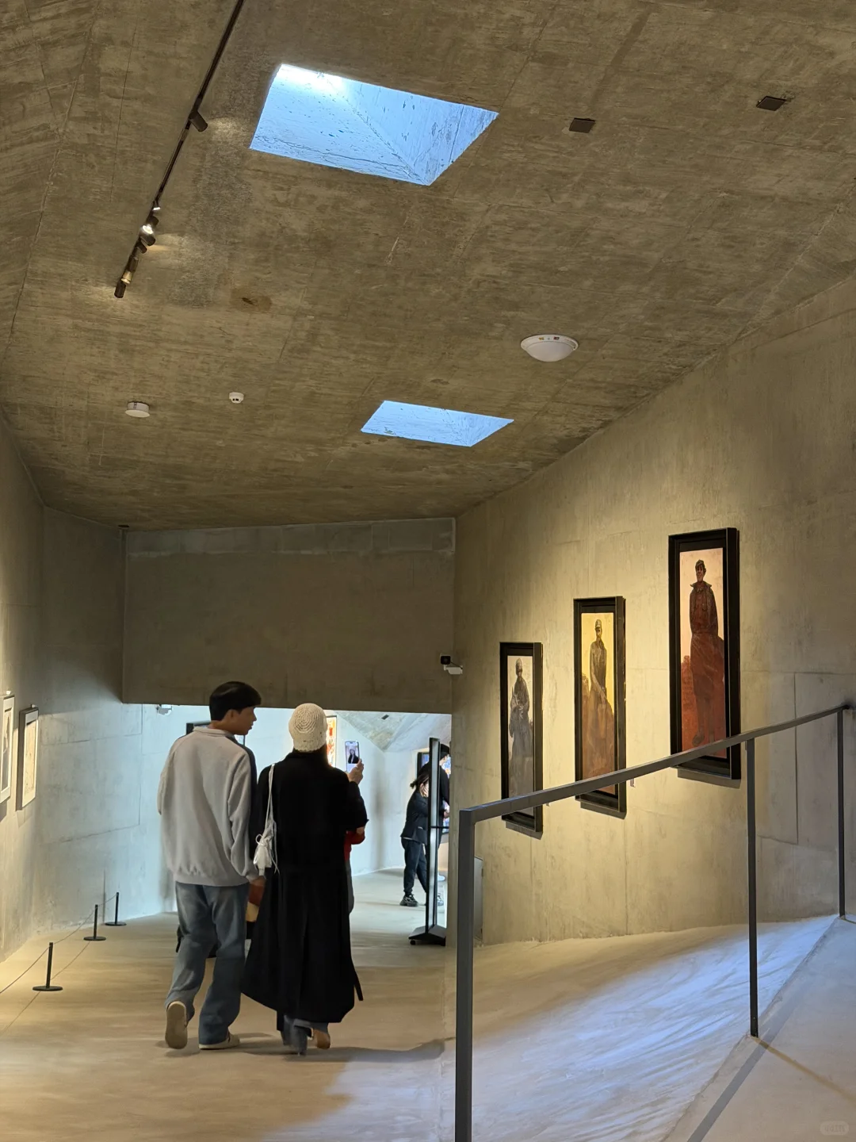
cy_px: 571
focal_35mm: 48
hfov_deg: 30.3
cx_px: 428
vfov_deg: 39.7
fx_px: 1583
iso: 640
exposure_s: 1/30
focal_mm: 6.76
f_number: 1.78
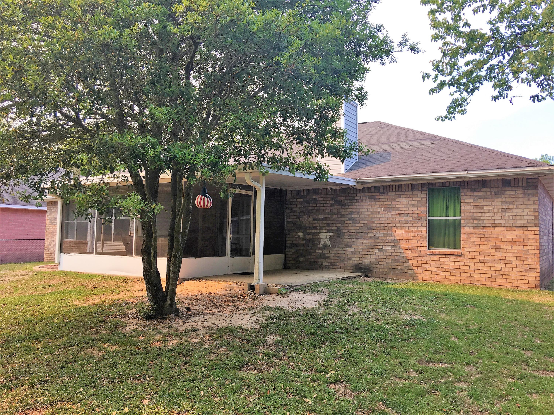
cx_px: 277
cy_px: 208
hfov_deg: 61.7
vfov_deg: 48.2
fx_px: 464
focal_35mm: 29
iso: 25
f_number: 2.2
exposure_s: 1/340
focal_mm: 4.15
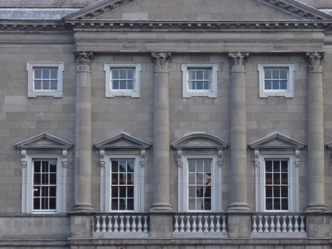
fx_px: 1486
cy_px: 138
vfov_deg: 9.6
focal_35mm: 155
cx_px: 198
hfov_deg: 12.7
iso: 100
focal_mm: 14.3
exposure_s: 1/200
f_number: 12.5
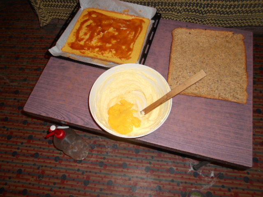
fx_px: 198
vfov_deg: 53.1
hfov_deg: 67.3
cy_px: 98
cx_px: 132
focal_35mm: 26
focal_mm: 4.6
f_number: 3.2
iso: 80
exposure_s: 1/25
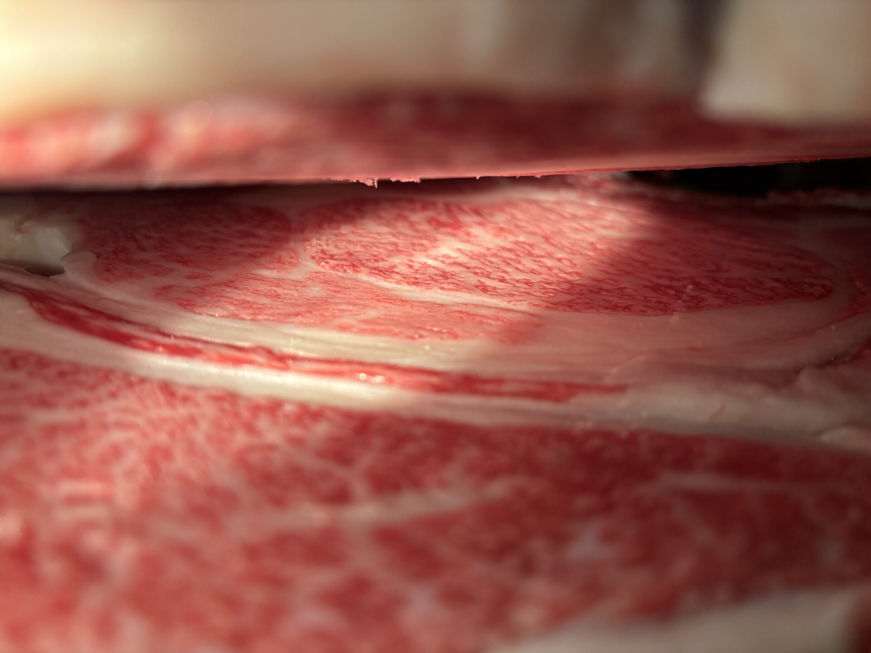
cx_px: 436
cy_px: 326
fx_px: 654
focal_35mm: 26
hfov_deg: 67.3
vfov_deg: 53.1
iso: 50
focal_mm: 5.96
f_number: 1.6
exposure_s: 1/120
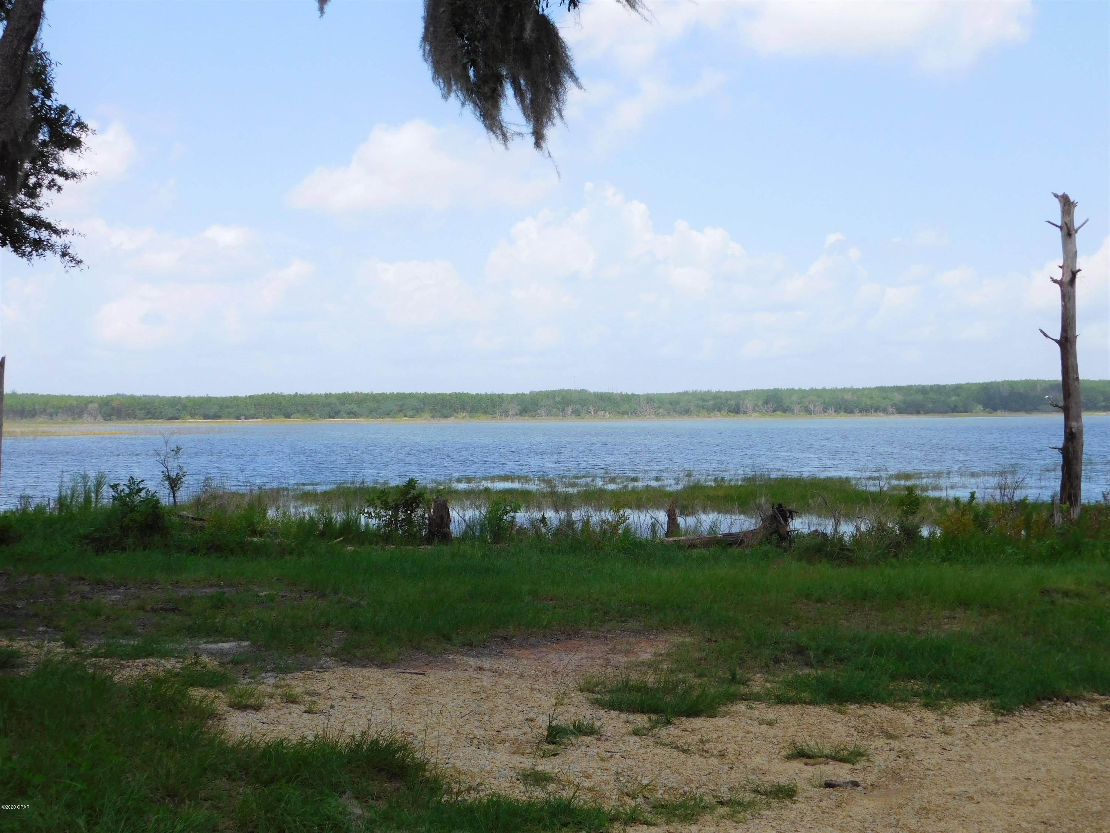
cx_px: 555
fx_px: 1443
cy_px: 416
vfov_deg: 32.2
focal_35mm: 45
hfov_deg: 42.1
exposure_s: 1/1000
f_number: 3.7
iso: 125
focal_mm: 8
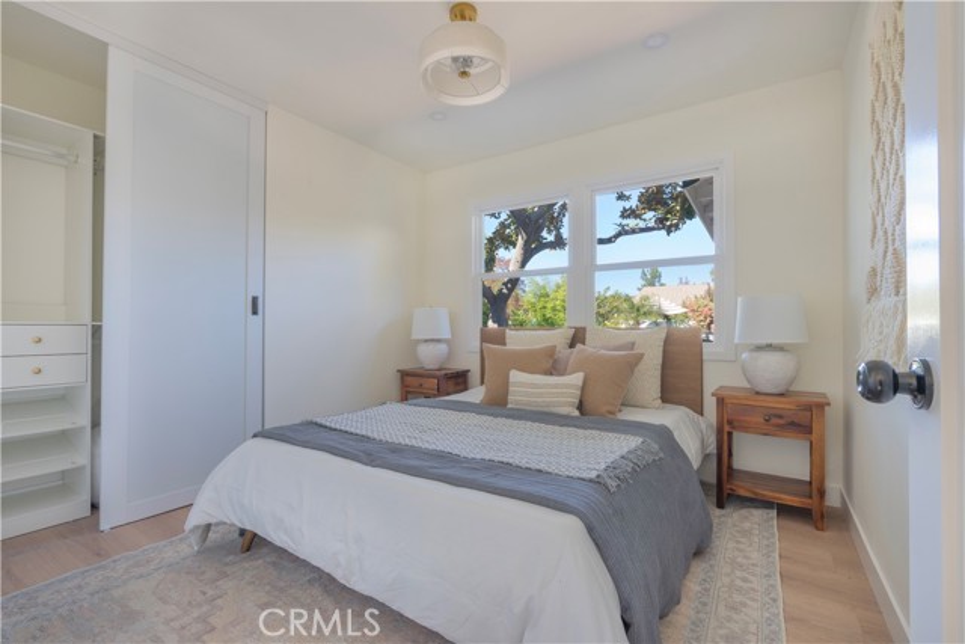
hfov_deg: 96.7
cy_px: 322
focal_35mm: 16
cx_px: 482
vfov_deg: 73.8
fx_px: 429
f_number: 10
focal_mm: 16
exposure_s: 1/5
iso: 400
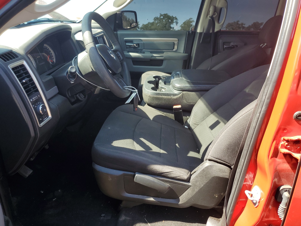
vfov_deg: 53.1
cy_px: 113
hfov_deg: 67.3
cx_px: 150
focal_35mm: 26
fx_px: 226
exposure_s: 1/323
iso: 50
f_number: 1.5
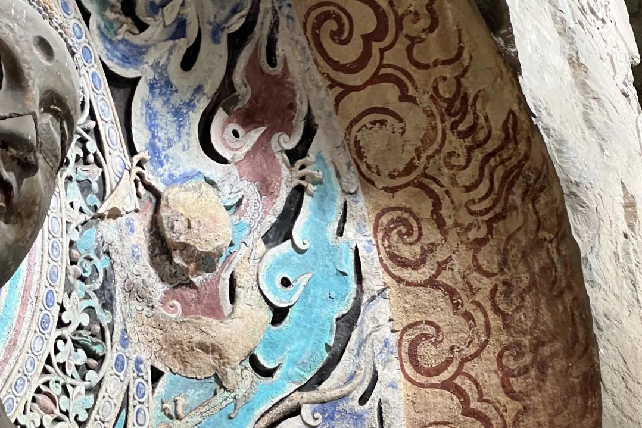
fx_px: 1908
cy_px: 392
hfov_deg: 19.1
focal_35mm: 107
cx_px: 321
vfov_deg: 12.7
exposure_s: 1/34
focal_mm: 9
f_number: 2.8
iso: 1000
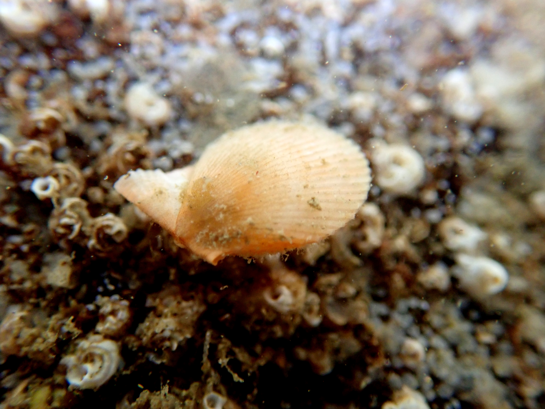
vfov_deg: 40.7
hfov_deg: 52.6
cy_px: 204
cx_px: 272
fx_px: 551
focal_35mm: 35
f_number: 2.6
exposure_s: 1/125
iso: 640
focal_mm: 6.42
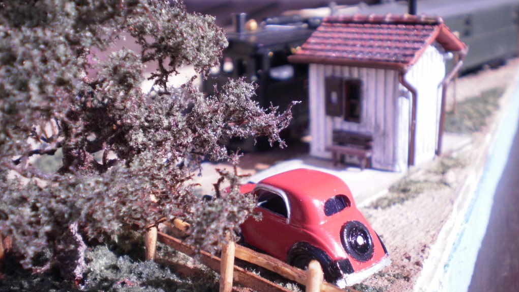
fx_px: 633
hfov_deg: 44.6
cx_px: 260
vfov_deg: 26.0
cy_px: 138
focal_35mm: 46
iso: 100
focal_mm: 7.4
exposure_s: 1/500
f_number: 3.5
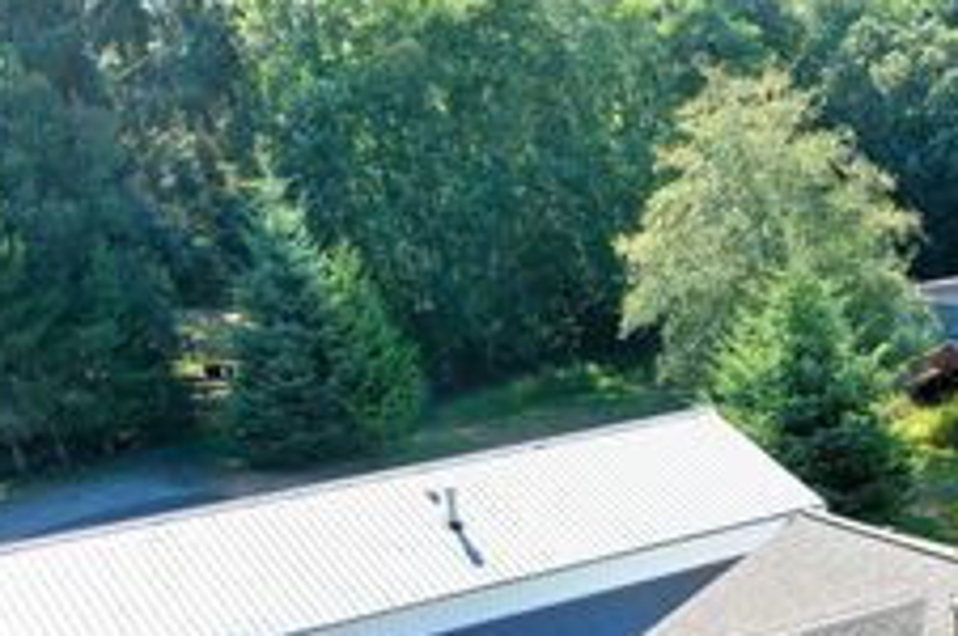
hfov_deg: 31.6
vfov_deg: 20.9
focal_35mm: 62
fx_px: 1648
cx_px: 767
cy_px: 681
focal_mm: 10.26
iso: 100
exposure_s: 1/244
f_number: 5
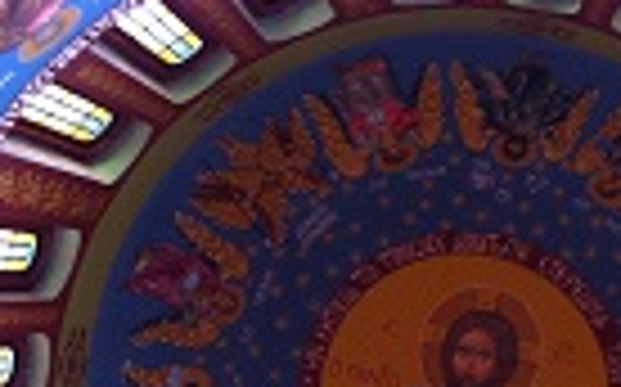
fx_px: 1590
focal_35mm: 94
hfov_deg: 22.0
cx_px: 446
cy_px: 569
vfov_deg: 13.2
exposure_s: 1/15
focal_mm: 3.85
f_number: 2.8
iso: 160
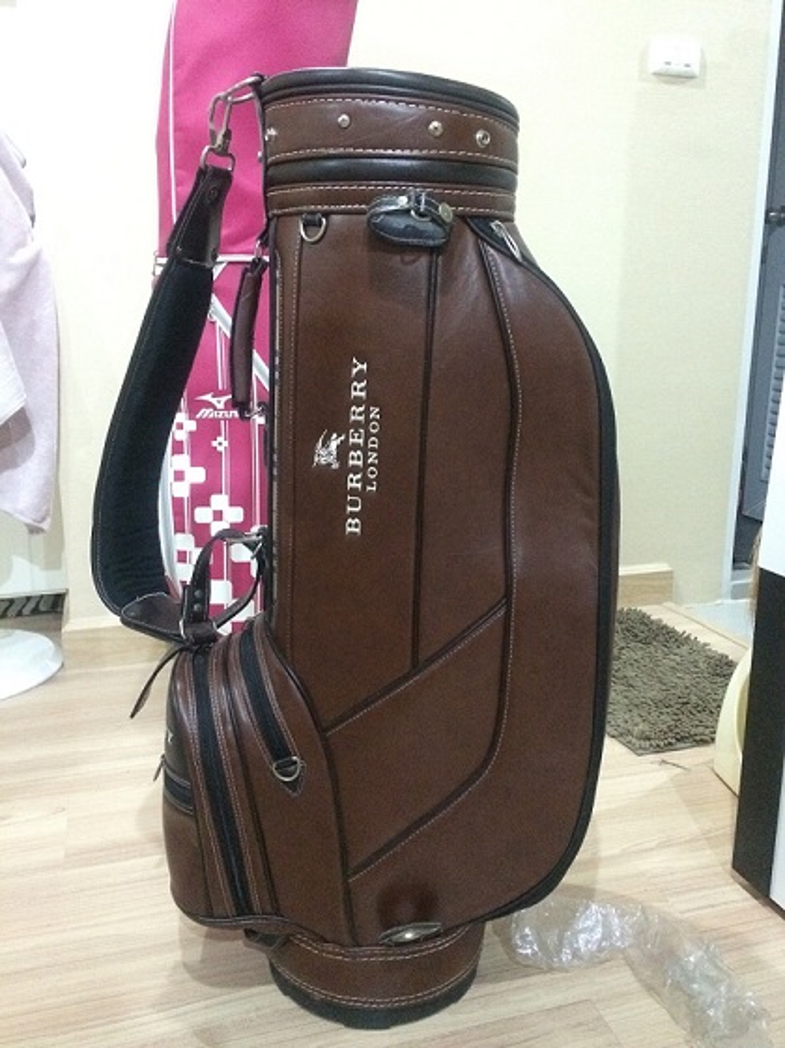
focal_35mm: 29
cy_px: 524
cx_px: 392
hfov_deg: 48.2
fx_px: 878
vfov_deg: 61.7
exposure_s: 1/17
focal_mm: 4.15
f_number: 2.2
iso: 1250
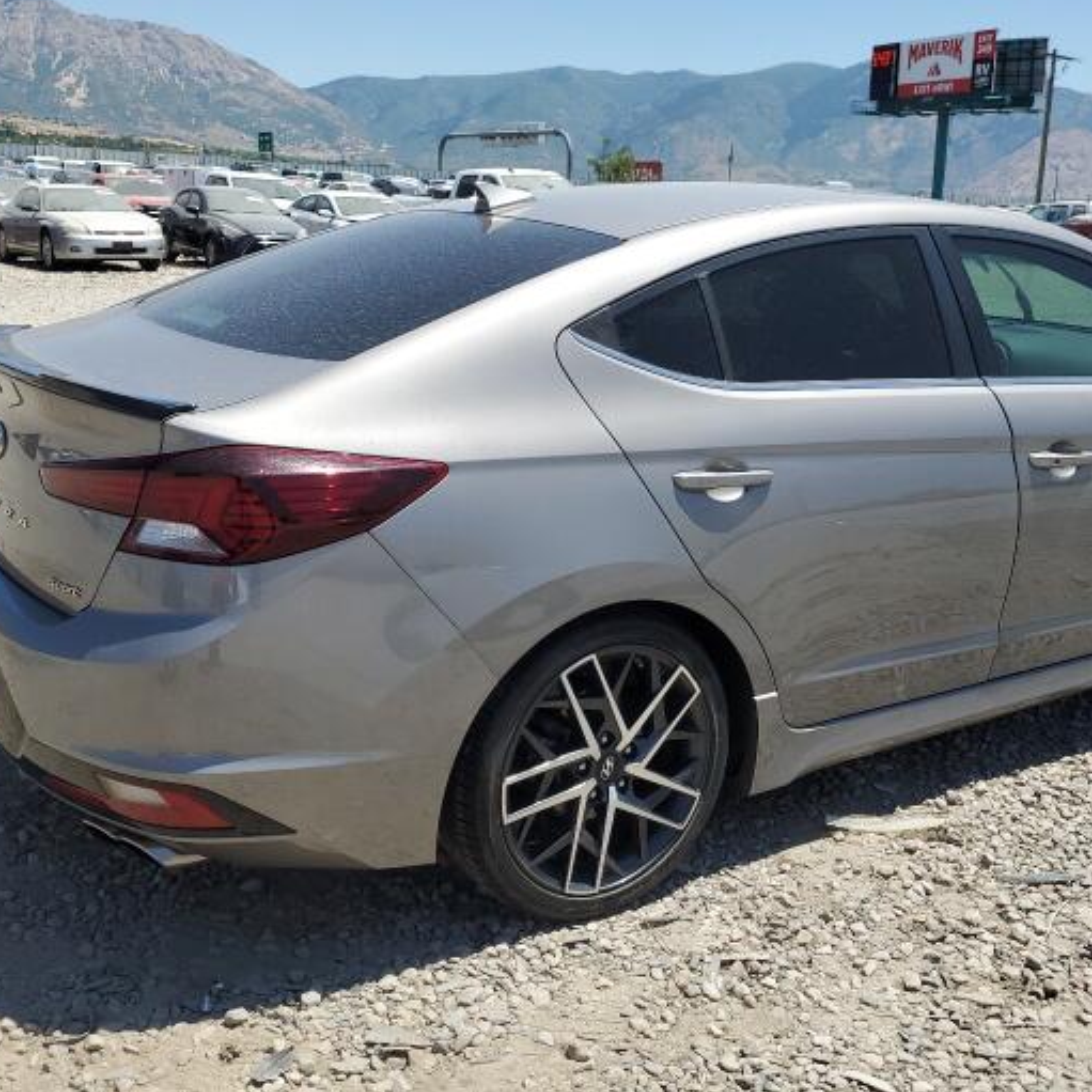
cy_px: 504
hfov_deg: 45.9
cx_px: 620
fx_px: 1285
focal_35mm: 36
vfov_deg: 46.0
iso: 50
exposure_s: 1/3333
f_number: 1.5
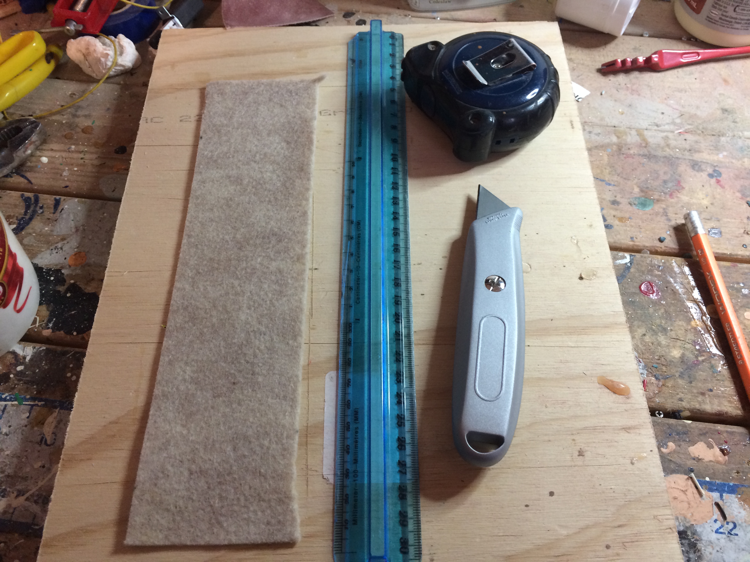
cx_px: 375
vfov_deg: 48.2
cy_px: 281
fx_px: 628
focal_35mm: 29
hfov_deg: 61.7
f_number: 2.2
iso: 125
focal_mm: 4.15
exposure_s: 1/30
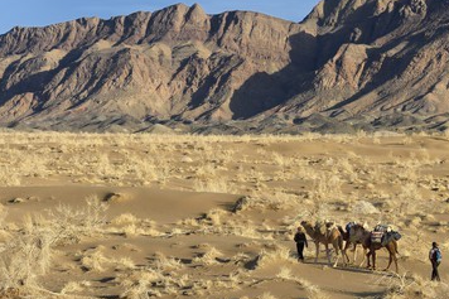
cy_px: 129
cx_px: 255
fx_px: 1708
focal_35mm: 137
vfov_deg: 10.0
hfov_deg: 15.0
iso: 200
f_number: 9
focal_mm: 116
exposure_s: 1/320
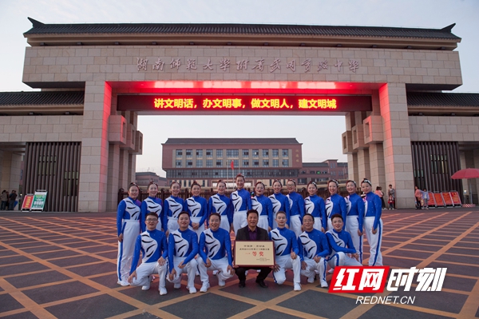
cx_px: 240
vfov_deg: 53.1
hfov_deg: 73.8
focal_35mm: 24
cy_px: 160
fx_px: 319
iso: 1250
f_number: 5.6
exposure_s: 1/80
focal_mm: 24
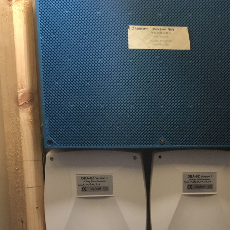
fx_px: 459
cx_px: 217
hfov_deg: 26.9
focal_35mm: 61
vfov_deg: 27.4
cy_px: 193
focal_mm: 4.15
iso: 125
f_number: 2.2
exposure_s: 1/33
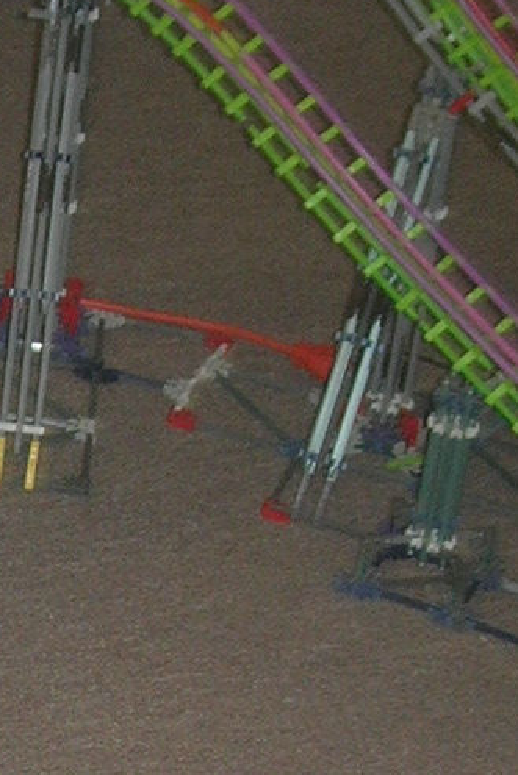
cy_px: 839
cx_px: -286
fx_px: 3796
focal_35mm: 176
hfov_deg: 7.7
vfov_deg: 11.5
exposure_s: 1/60.1
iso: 93
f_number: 2.9
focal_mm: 8.5
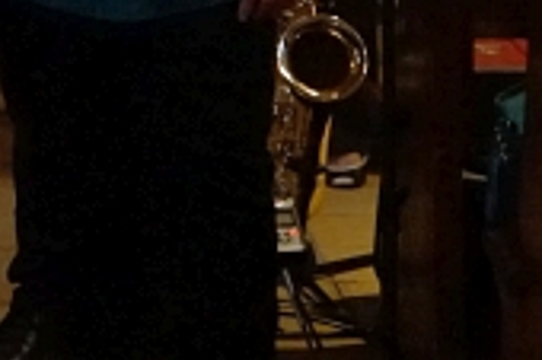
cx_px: -198
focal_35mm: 217
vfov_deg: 6.0
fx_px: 3264
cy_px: -562
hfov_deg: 9.3
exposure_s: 1/50
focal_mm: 36
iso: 6400
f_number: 4
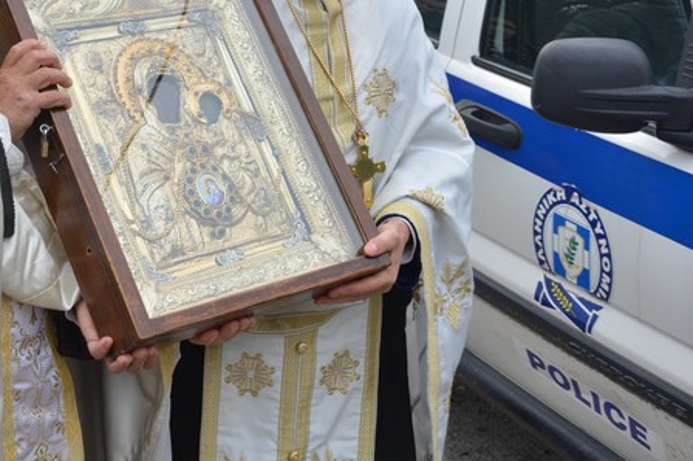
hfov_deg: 26.7
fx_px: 1443
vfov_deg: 18.0
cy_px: 90
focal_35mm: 75
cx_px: 186
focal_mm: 28
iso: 200
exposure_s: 1/125
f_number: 5.6
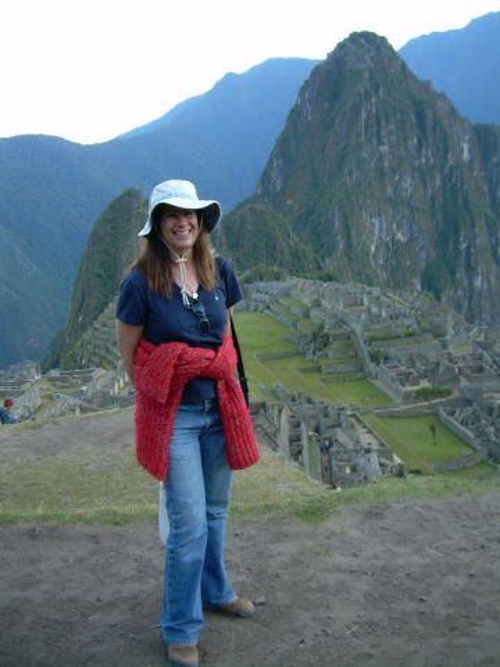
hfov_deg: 37.7
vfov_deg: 49.0
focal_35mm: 38
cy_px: 334
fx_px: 732
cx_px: 250
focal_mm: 6.3
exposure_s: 1/42.4
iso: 50
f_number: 2.8
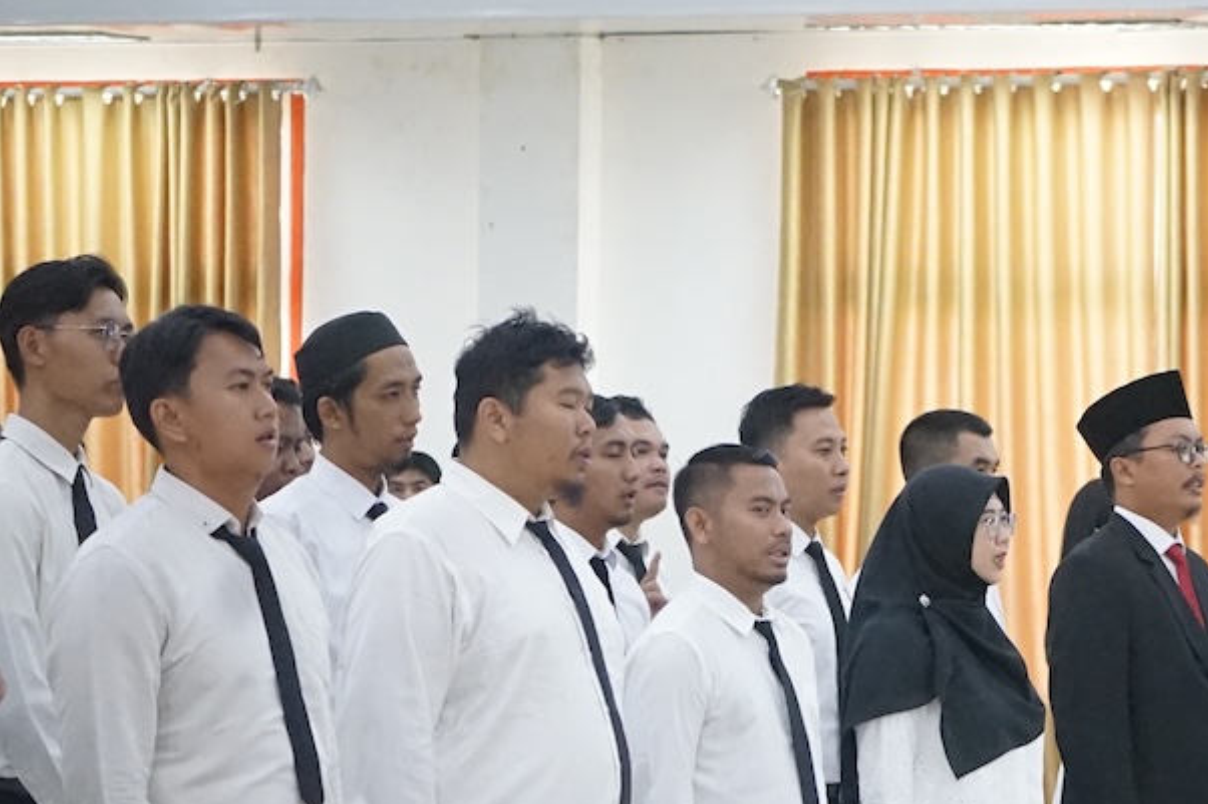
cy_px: 556
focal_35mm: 192
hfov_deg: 10.7
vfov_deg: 7.1
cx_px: 1102
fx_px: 6441
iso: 6400
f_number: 4.5
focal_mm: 70
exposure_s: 1/100
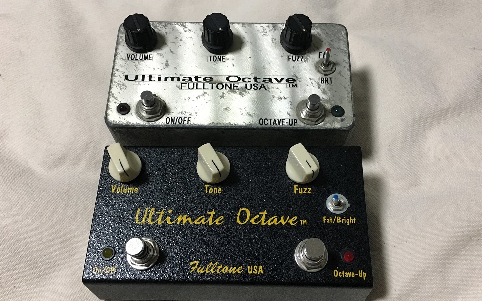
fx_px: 420
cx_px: 247
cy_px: 171
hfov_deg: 59.6
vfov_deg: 39.4
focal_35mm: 32
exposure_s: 1/30
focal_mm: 4.15
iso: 160
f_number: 2.2
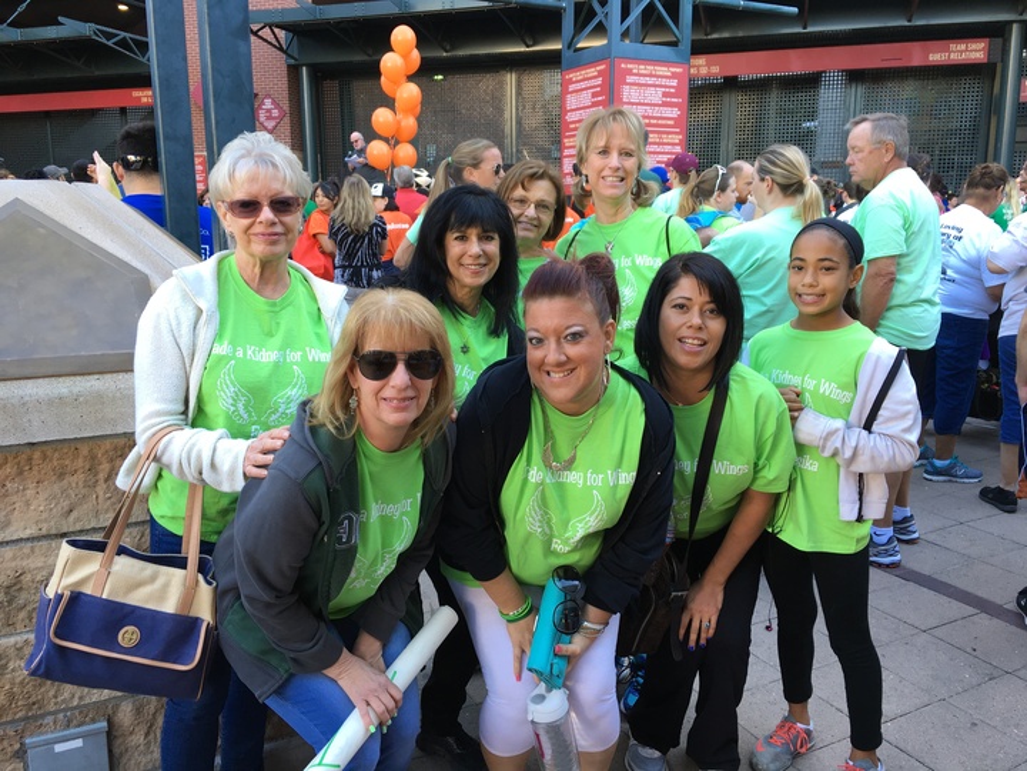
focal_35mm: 29
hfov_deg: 61.7
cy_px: 386
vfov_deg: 48.2
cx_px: 514
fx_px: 860
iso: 32
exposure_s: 1/60
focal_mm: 4.15
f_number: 2.2
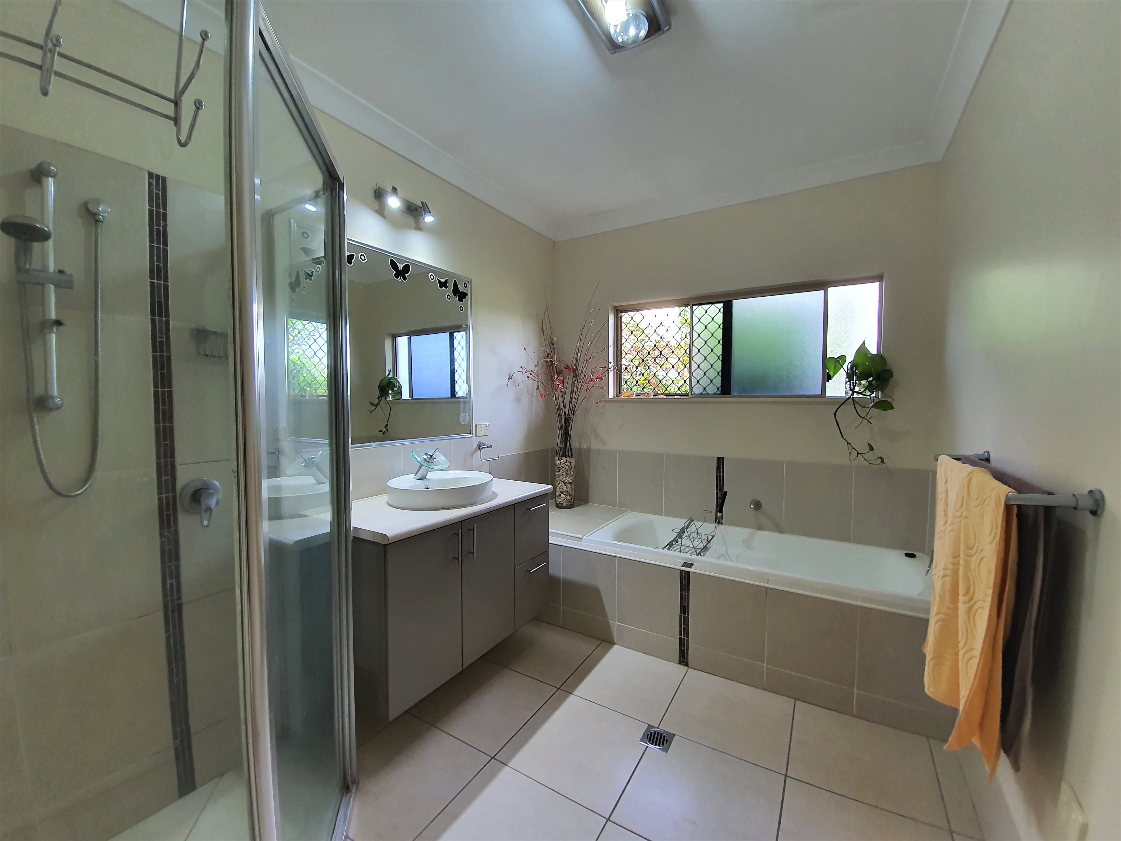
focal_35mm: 13
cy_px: 420
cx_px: 560
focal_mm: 1.8
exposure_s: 1/50
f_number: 2.2
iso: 125
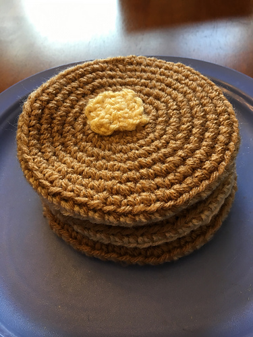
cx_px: 126
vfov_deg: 61.7
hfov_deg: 48.2
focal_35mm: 29
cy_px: 168
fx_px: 283
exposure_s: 1/30
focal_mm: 4.15
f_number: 2.2
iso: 32
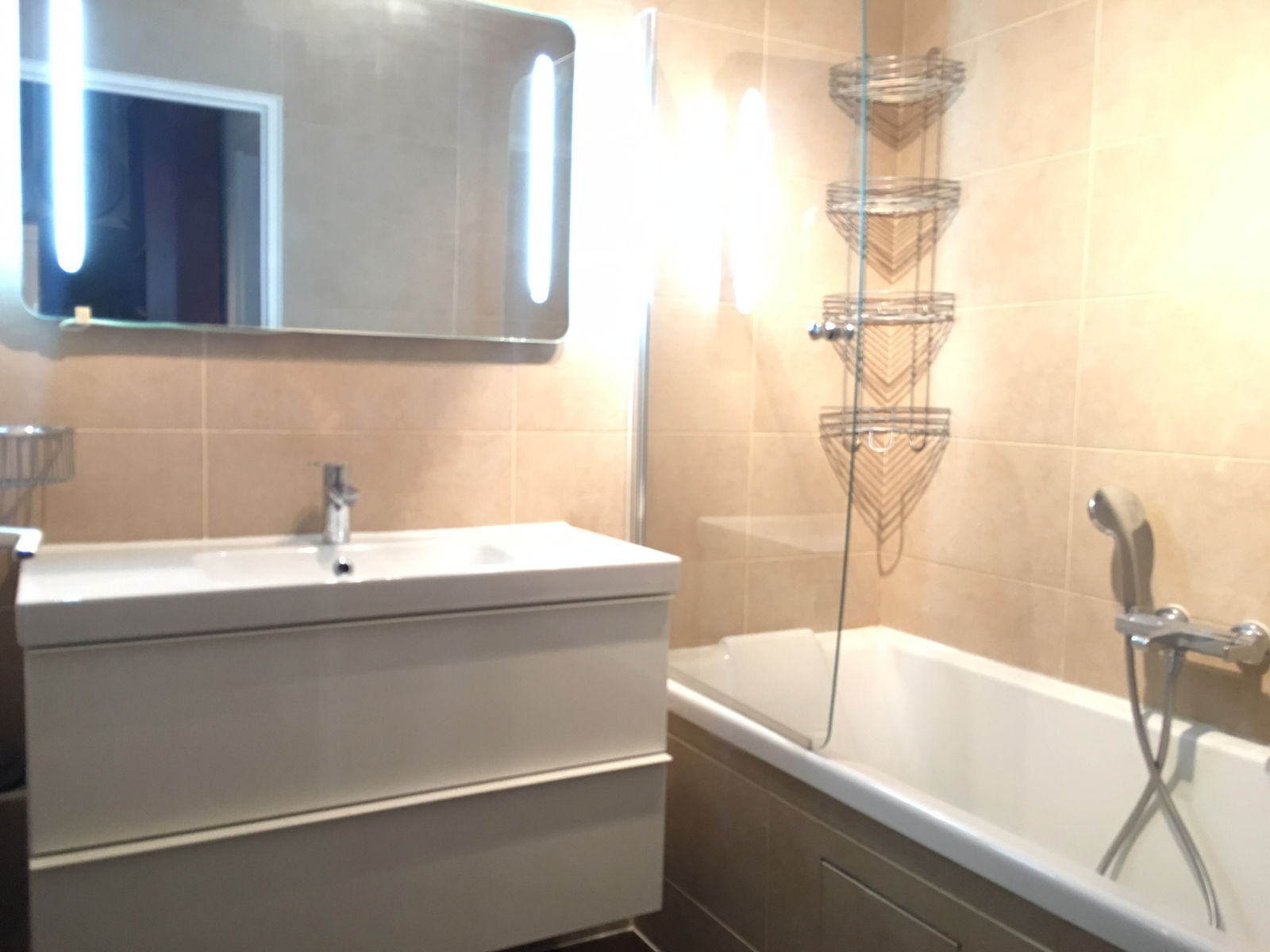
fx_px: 1064
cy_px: 476
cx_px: 635
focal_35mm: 29
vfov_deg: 48.2
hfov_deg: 61.7
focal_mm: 4.15
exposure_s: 1/10
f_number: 2.2
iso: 100
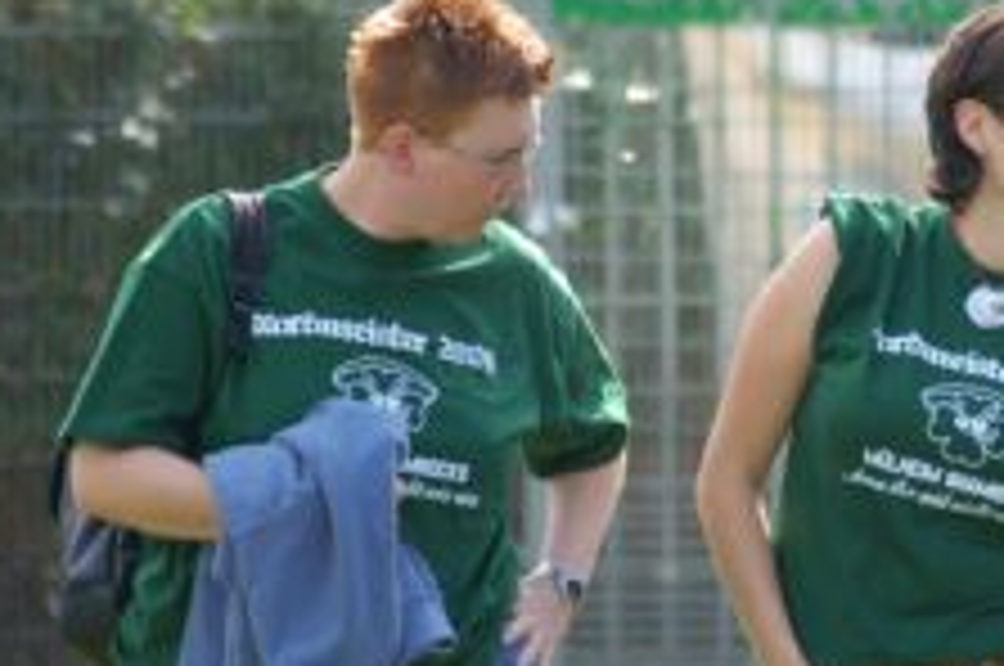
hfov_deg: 5.0
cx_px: 997
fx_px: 11446
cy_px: 356
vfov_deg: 3.3
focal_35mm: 411
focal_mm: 135
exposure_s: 1/640
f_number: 4.5
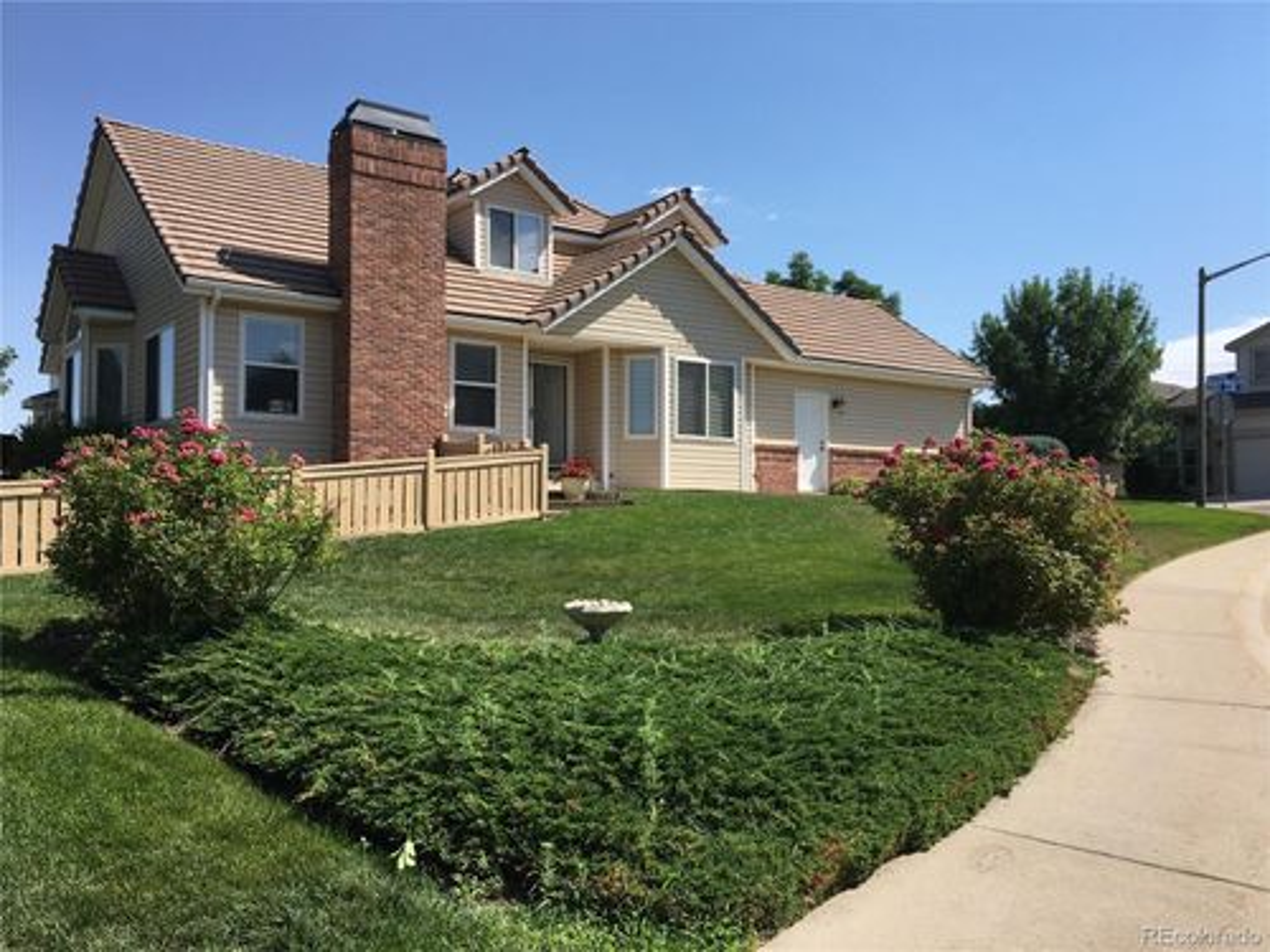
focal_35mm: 29
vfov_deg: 48.2
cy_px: 476
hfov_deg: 61.7
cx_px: 635
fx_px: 1064
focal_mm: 4.15
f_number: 2.2
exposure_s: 1/1282
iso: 25
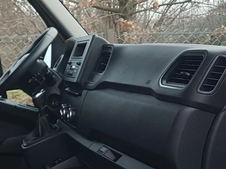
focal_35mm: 76
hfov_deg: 24.0
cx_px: -24
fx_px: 496
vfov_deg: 19.2
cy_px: 128
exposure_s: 1/105
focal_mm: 4.2
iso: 40
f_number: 1.7
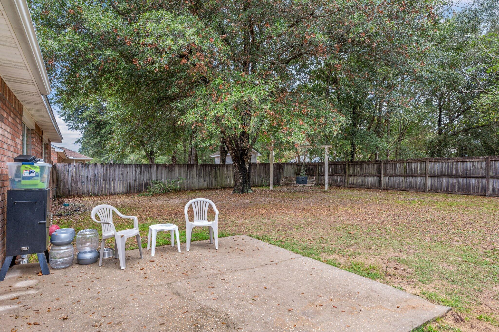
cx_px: 250
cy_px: 166
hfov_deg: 87.0
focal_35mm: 19
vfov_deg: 64.5
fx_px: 263
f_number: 9
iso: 160
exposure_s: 1/6
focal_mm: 19
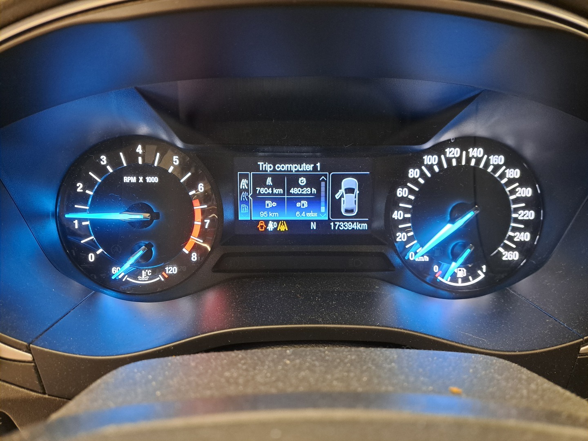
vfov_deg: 56.8
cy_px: 220
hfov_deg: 71.6
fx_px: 408
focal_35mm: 24
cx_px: 294
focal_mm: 5.23
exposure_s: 1/25
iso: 500
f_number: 1.8
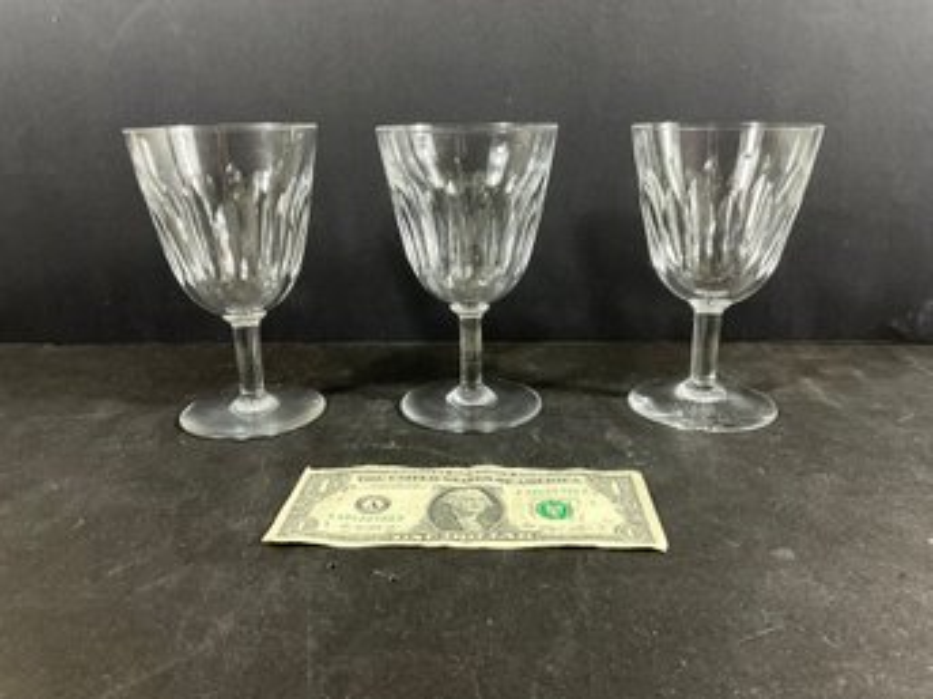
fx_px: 781
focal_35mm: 29
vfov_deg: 48.2
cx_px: 466
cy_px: 350
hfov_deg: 61.7
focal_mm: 3
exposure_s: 1/60
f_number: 1.8
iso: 100
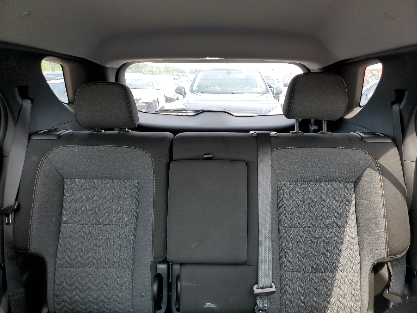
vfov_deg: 53.1
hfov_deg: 67.3
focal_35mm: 26
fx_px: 313
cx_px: 208
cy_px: 156
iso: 78
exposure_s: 1/120
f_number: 1.5
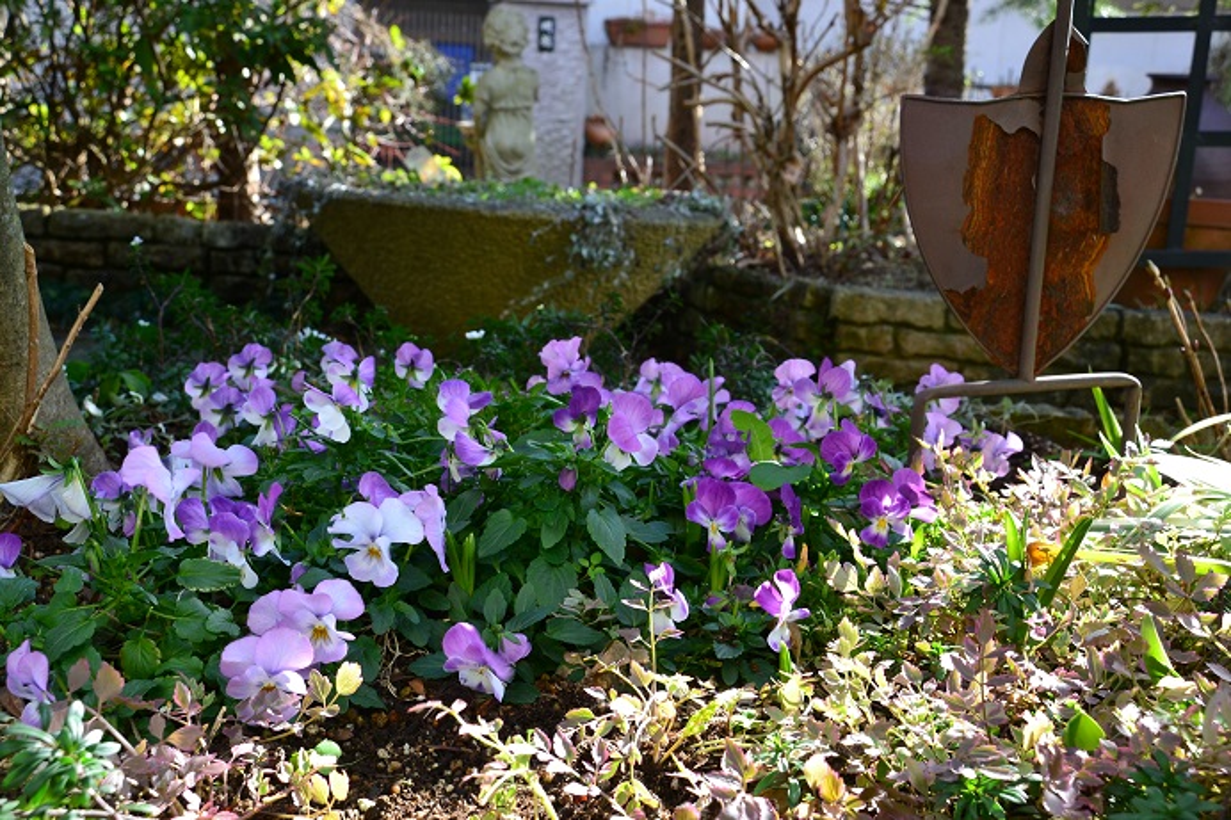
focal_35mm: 46
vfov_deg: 28.9
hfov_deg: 42.3
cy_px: 410
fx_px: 1590
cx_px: 616
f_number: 9
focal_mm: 31
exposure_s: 1/100
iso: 400
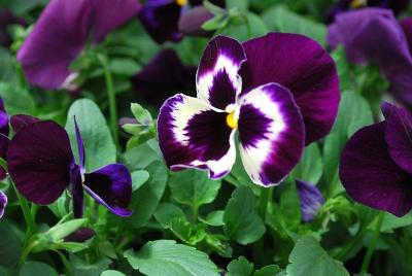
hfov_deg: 28.0
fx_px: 825
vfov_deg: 19.0
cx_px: 206
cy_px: 138
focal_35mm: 72
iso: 200
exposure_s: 1/60
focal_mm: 48
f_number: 8
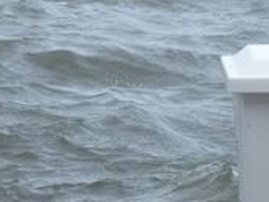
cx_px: 182
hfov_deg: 3.9
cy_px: -140
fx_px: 3945
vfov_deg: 2.9
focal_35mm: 507
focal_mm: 22.8
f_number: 5.9
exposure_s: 1/500
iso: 320
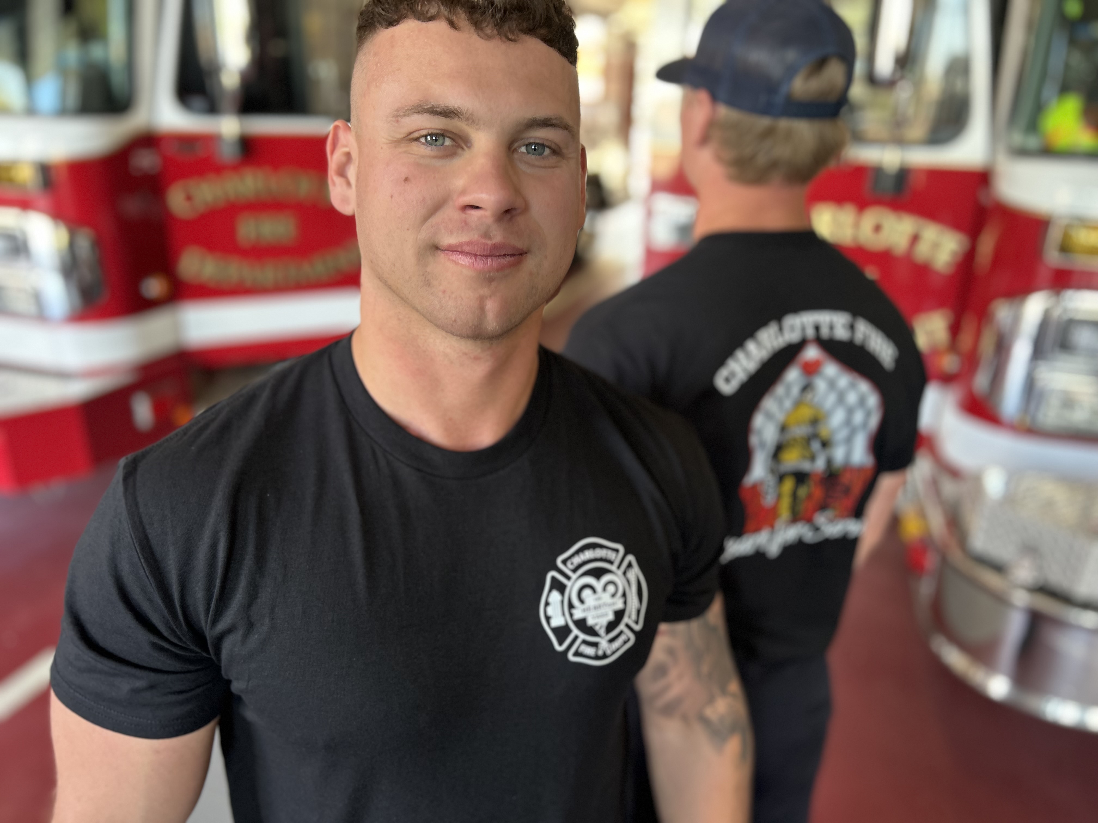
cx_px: 549
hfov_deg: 67.3
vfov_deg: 53.1
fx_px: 825
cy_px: 412
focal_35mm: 26
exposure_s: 1/120
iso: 125
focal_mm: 5.7
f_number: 1.5
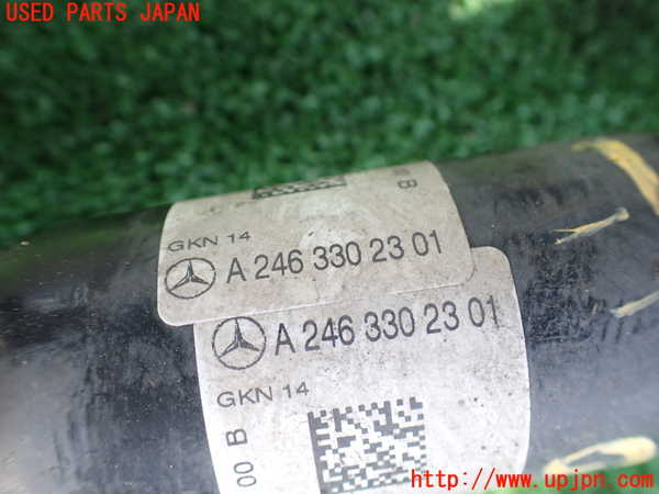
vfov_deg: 46.8
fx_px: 571
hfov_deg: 60.0
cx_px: 330
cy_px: 247
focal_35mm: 30
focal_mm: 5.4
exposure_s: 1/125
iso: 125
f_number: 2.3
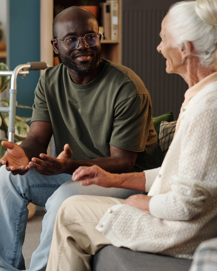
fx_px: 963
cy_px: 135
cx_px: 35
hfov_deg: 12.8
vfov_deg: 16.0
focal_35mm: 120
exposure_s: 1/200
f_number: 3.2
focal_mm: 85
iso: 1600
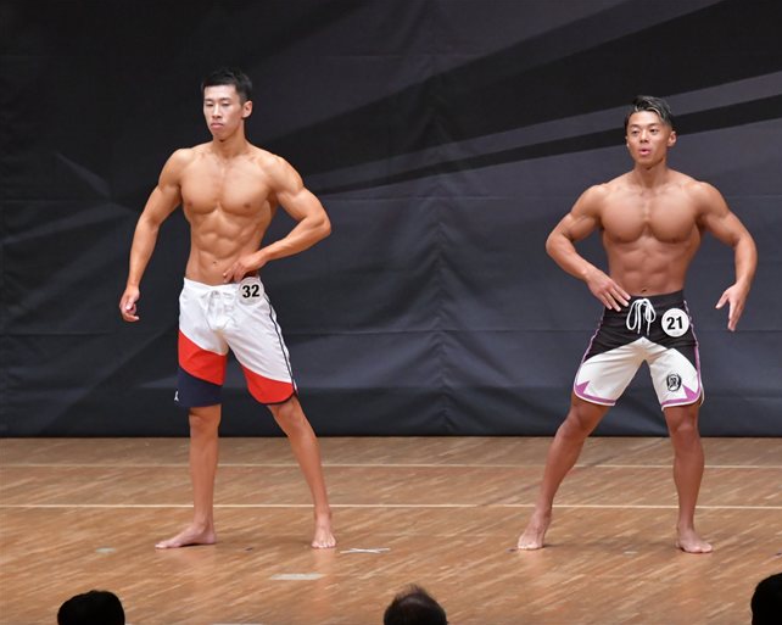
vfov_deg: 5.7
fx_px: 6292
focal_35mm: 272
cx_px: 471
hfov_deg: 7.1
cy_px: 312
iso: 6400
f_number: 5.6
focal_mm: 160
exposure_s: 1/400
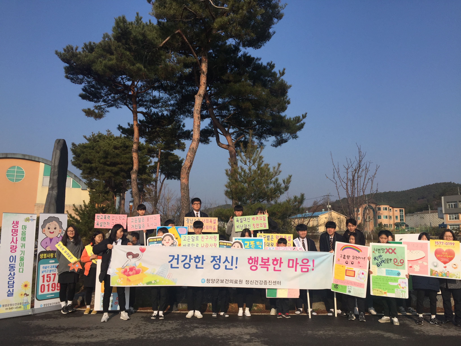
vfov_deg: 48.2
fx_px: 386
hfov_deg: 61.7
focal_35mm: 29
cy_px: 173
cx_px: 230
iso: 32
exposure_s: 1/3968
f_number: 2.2
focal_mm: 4.15
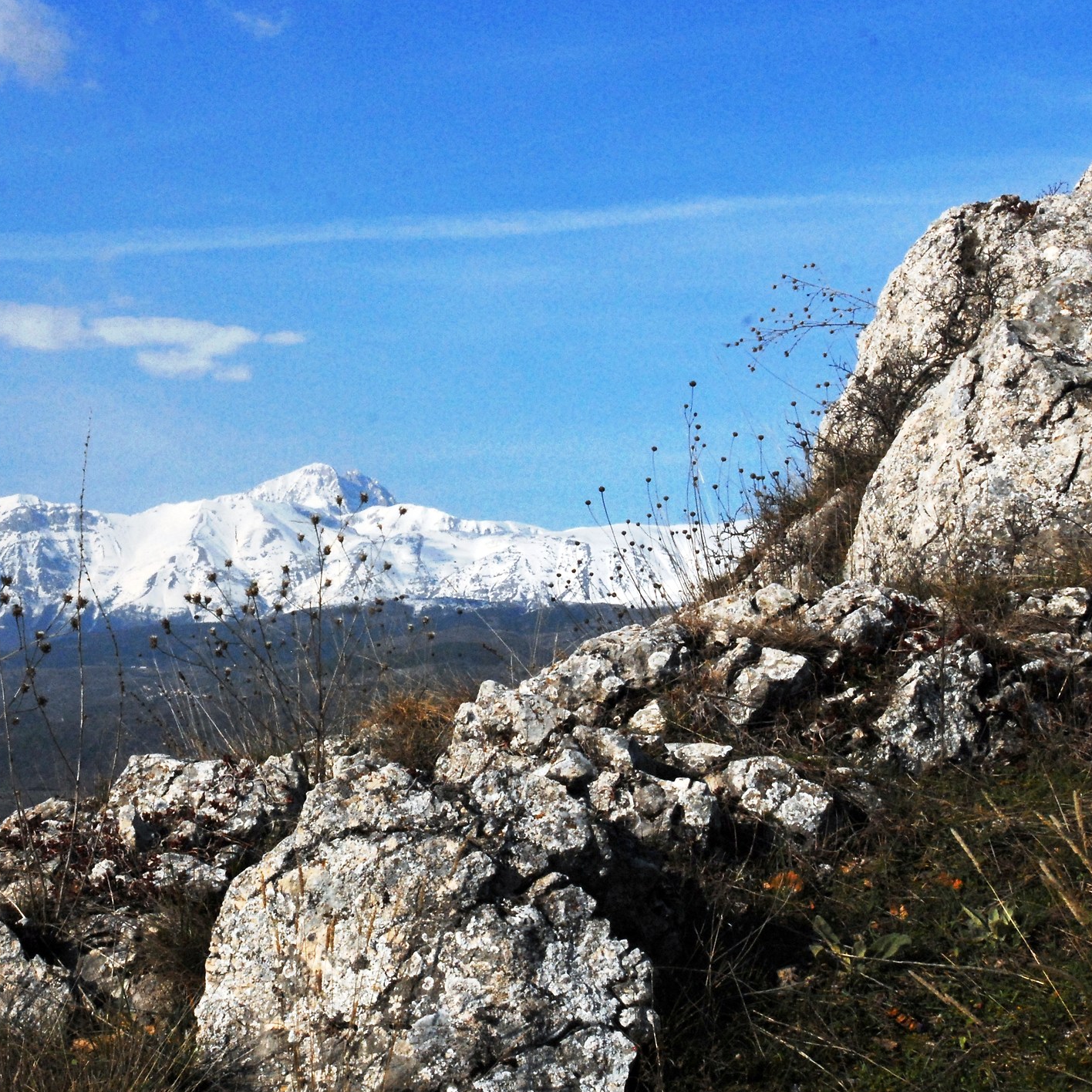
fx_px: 2703
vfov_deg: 22.8
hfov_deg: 22.6
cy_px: 484
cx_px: 260
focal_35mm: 76
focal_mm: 35
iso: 400
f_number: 22
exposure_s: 1/800
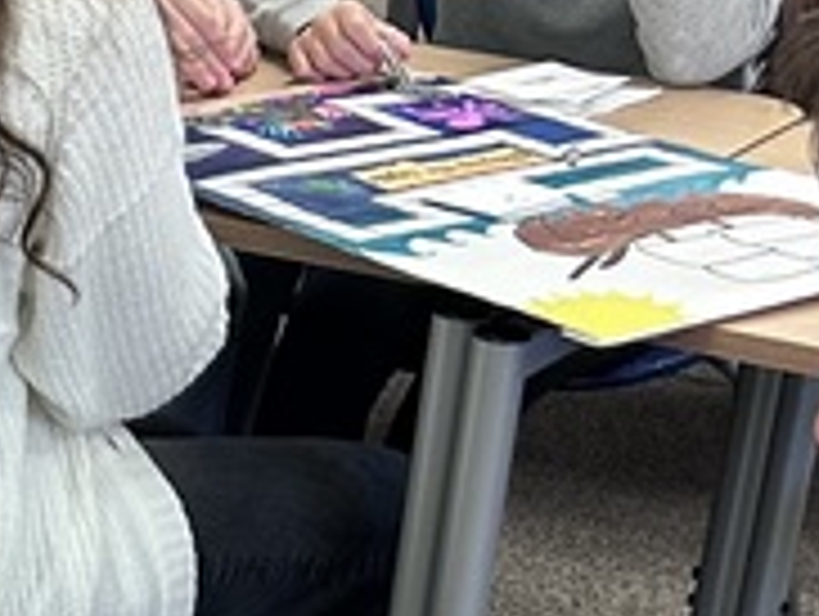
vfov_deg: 9.9
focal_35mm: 146
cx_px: -716
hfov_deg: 12.2
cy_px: 850
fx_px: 3459
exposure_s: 1/120
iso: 100
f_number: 1.5
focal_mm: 5.7
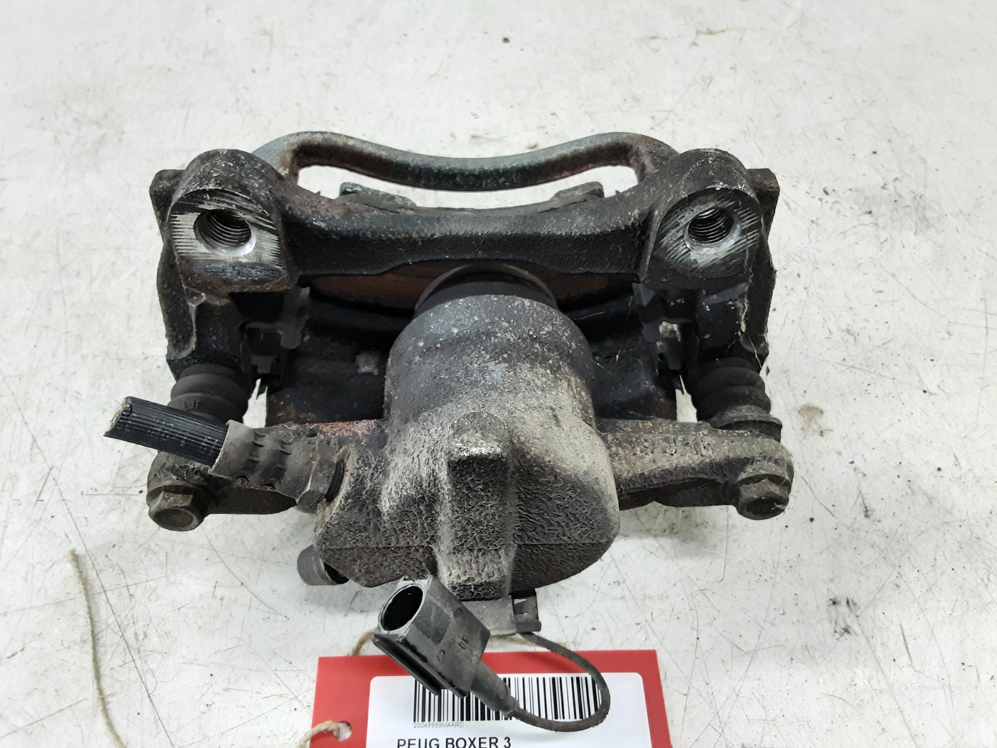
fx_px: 778
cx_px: 498
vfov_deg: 51.4
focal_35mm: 27
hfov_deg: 65.3
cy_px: 374
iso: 200
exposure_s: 1/50
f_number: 1.9
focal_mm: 2.91
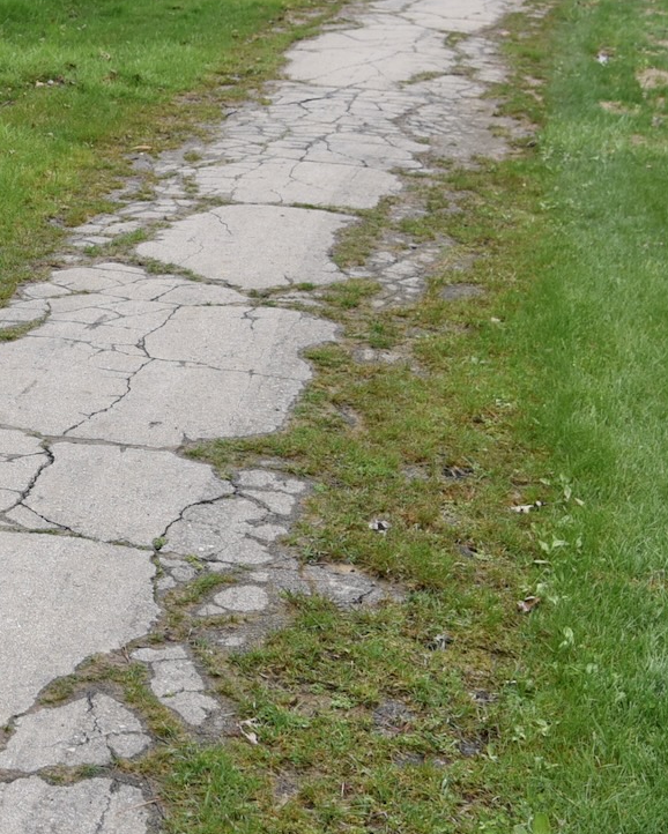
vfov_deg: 24.4
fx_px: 1927
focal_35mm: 78
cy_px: 378
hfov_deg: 18.2
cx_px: -221
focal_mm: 24
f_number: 4
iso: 400
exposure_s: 1/640
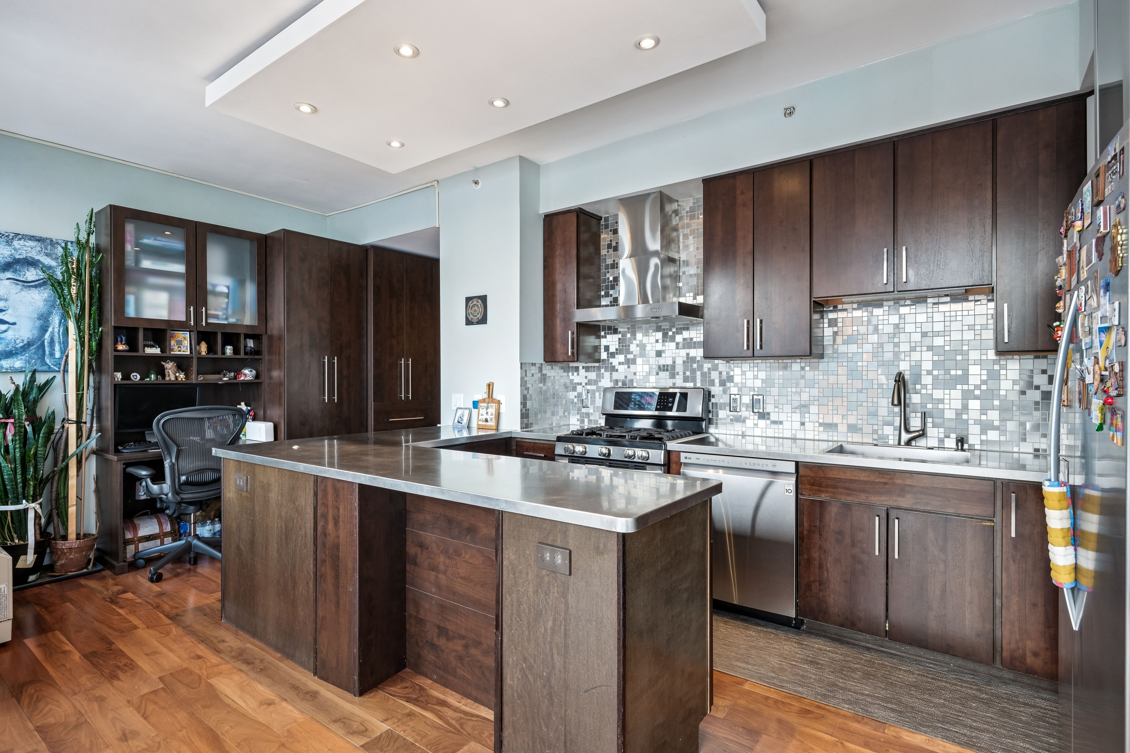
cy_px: 376
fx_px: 534
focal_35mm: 17
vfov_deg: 70.4
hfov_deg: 93.3
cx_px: 565
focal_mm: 11.6
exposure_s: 1/30
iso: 500
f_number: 8
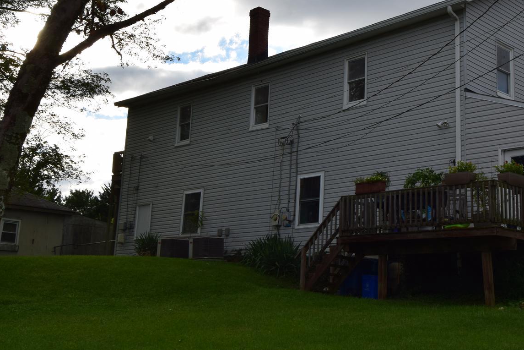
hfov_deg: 33.6
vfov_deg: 23.0
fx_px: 859
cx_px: 349
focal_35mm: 59
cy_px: 149
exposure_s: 1/200
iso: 100
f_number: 10
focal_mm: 22
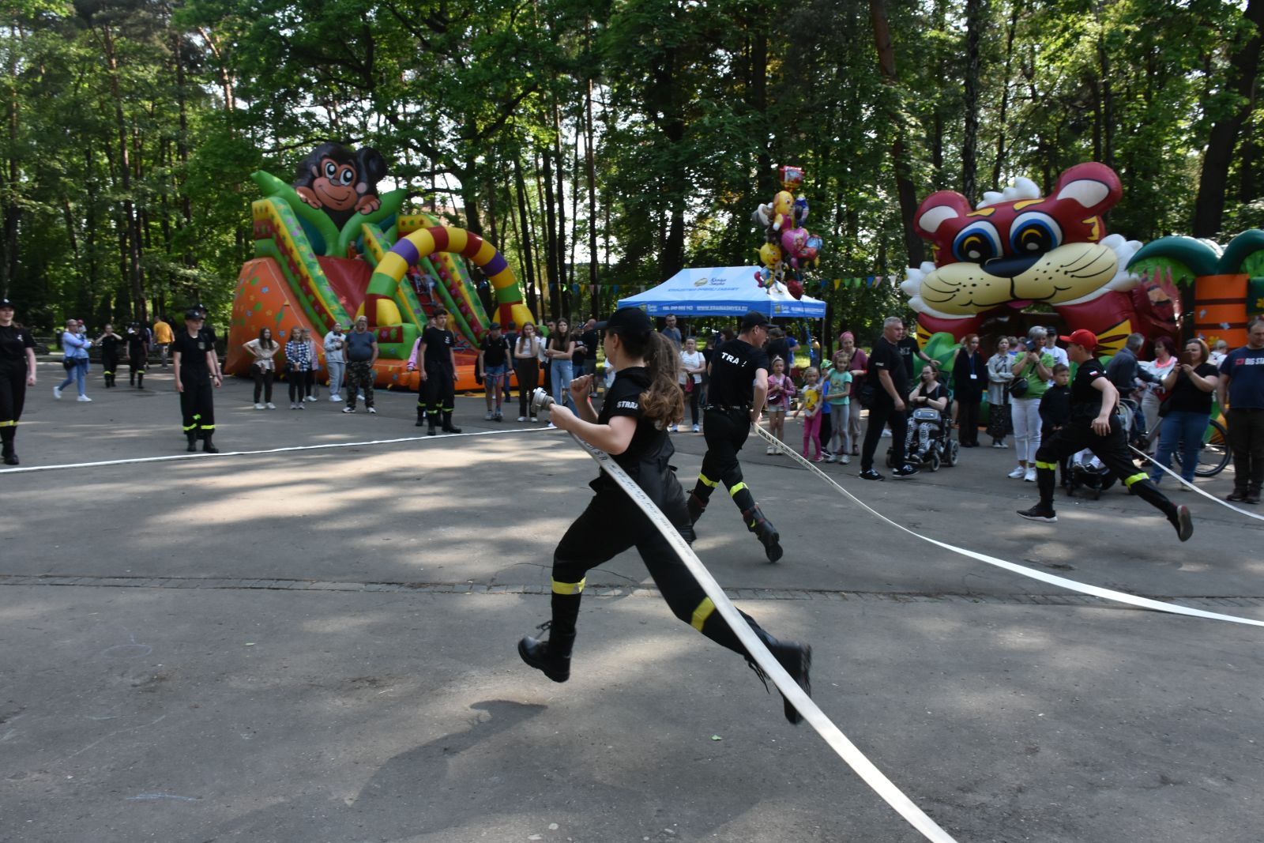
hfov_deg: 67.4
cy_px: 422
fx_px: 948
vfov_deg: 47.9
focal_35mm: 27
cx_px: 632
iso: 800
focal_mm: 18
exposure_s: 1/400
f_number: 8
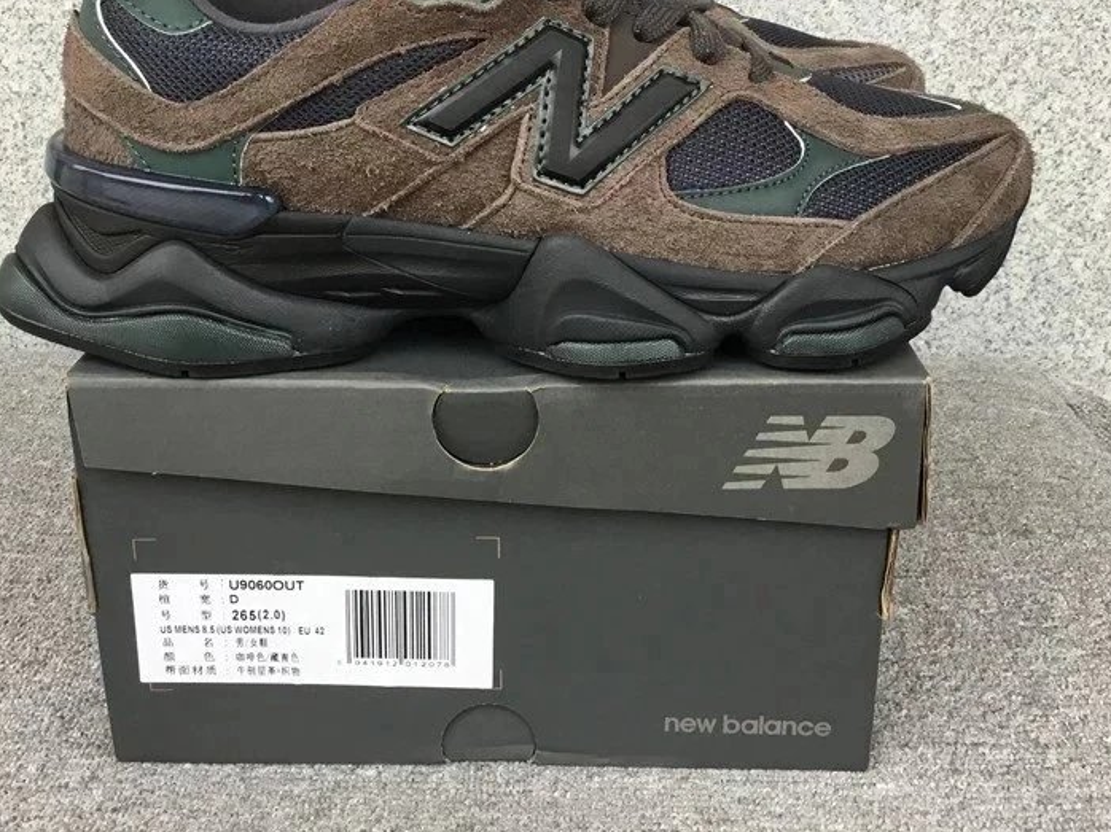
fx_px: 1283
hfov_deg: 46.8
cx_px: 524
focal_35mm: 40
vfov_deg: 35.7
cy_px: 306
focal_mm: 3.3
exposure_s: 1/40
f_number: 2.4
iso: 25
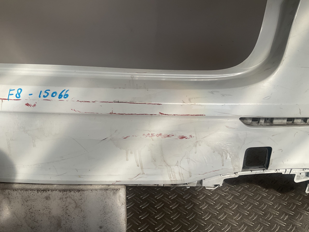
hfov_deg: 61.7
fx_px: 259
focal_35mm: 29
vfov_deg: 48.2
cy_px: 116
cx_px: 154
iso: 16
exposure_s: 1/2538
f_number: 1.8
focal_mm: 3
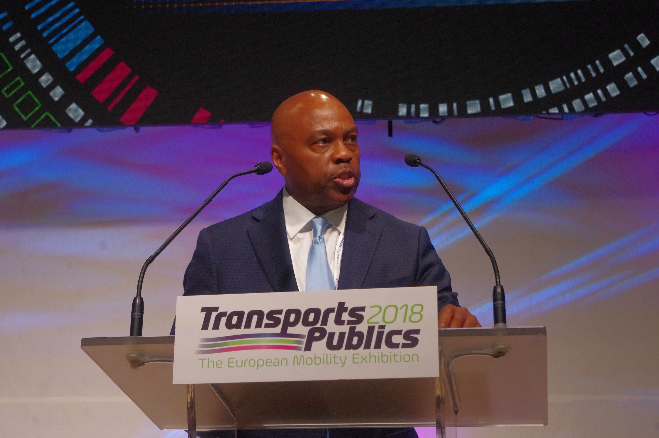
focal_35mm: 82
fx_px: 1499
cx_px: 330
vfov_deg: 16.6
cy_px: 219
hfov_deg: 24.8
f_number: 8
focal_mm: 55
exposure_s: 1/640
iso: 1600
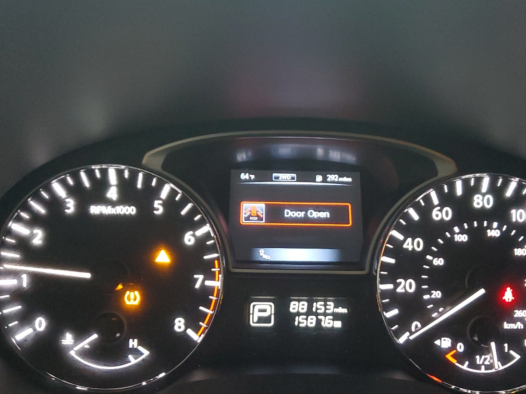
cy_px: 236
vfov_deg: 37.6
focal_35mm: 38
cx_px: 297
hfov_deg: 48.9
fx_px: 577
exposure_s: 1/15
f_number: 1.5
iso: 292
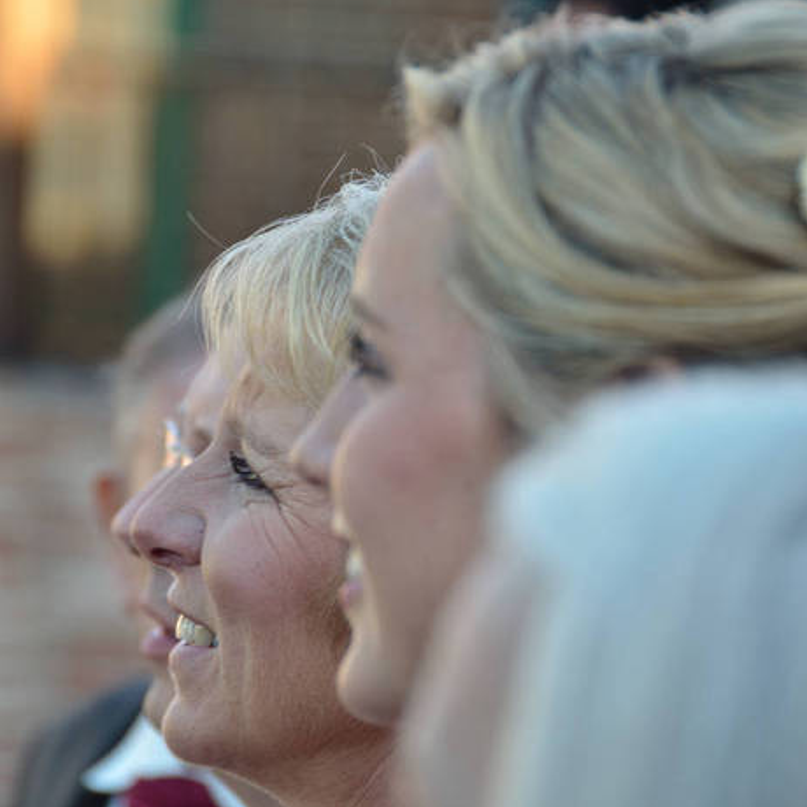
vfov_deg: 5.3
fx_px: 8678
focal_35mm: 329
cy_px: 389
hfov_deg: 5.3
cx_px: 404
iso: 200
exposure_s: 1/125
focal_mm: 170
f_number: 5.6
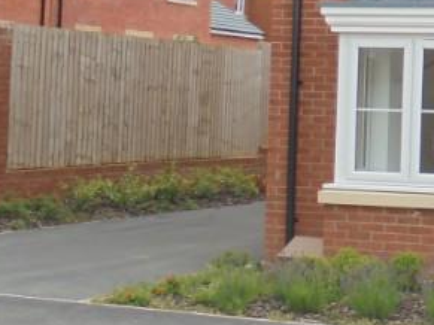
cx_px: 579
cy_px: 7
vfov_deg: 14.3
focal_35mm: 102
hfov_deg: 17.9
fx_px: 1278
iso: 100
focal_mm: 5.3
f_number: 3.7
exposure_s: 1/320
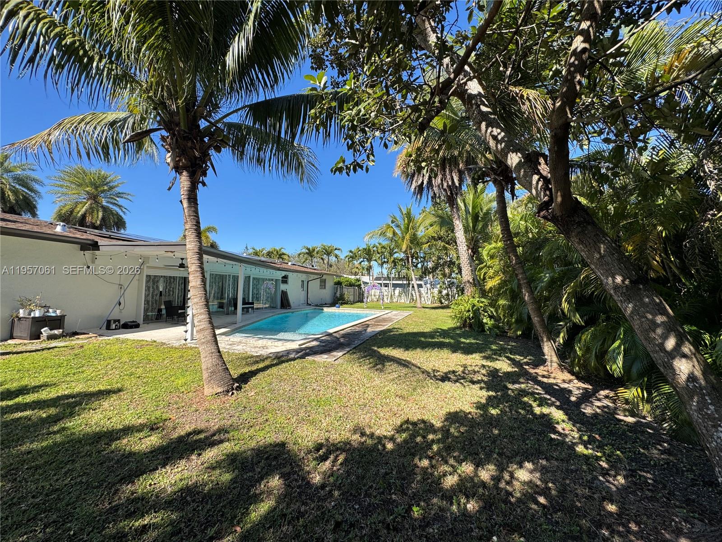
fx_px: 292
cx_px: 361
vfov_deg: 85.7
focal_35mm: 14
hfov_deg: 102.1
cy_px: 271
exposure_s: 1/561
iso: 40
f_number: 2.2
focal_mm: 2.22
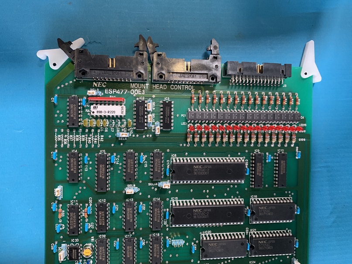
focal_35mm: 26
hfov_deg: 67.3
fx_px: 264
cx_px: 176
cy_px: 132
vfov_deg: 53.1
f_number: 1.8
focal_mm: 4.25
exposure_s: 1/60
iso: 250
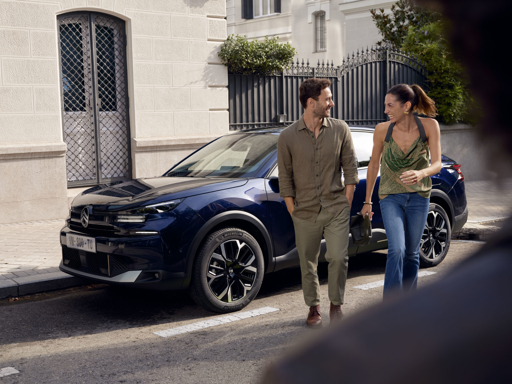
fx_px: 651
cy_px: 192
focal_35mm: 44
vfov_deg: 32.9
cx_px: 256
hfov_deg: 42.9
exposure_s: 1/640
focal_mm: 55
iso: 800
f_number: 5.6
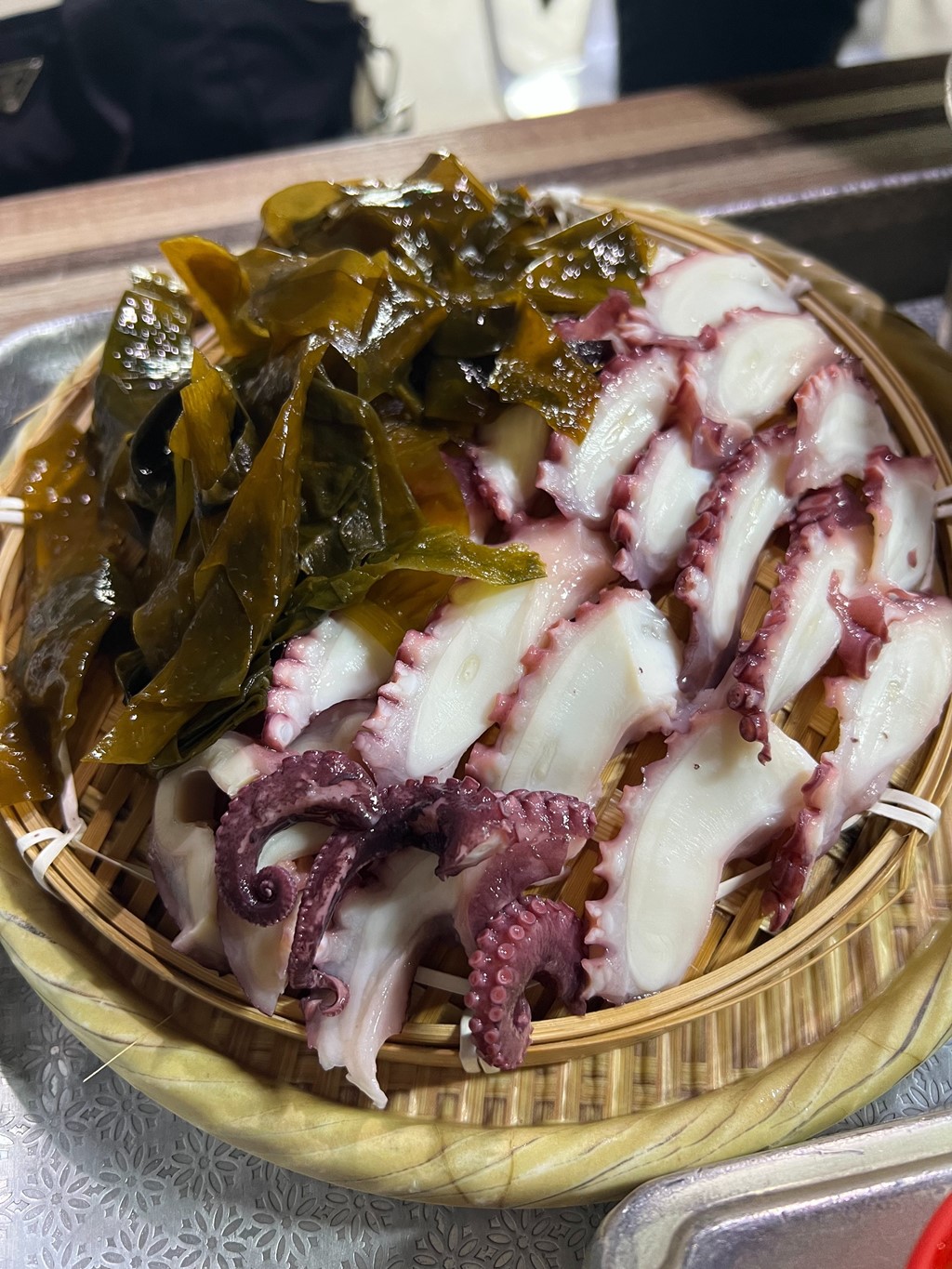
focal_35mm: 26
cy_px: 634
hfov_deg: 53.1
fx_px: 953
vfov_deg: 67.3
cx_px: 476
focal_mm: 5.7
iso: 200
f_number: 1.5
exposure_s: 1/60
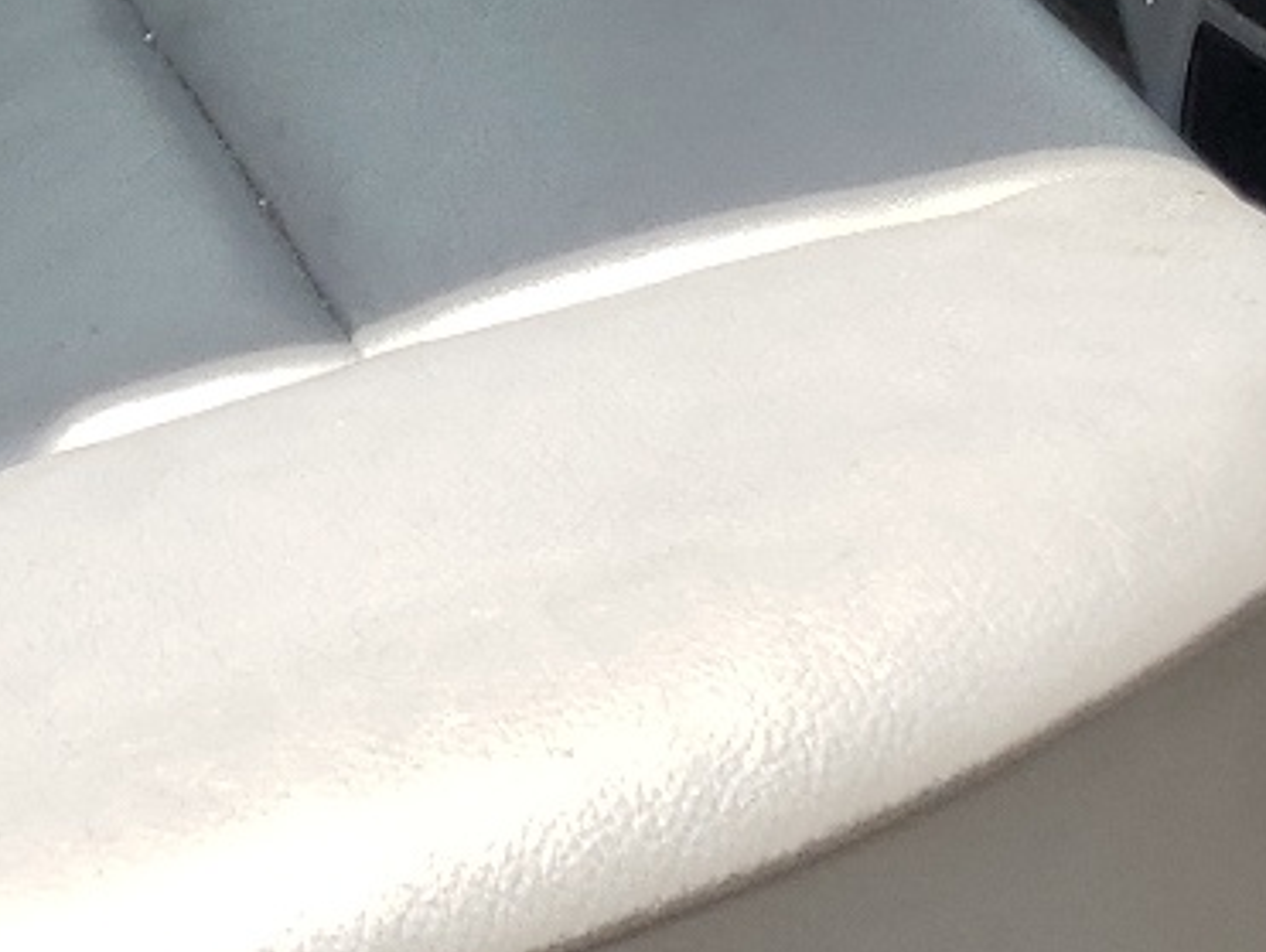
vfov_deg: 12.0
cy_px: -846
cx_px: -601
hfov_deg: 16.1
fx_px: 4100
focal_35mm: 112
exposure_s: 1/909
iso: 50
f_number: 1.5
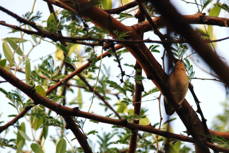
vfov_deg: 2.4
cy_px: 76
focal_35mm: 570
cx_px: 114
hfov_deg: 3.6
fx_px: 3630
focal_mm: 380
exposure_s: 1/250
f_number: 6.3
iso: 400
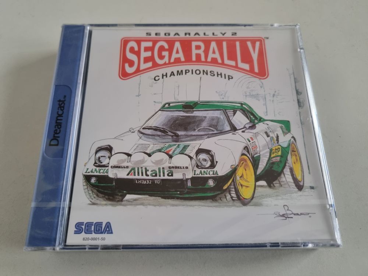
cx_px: 184
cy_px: 138
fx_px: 276
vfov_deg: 53.1
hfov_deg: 67.3
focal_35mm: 26
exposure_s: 1/50
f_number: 1.8
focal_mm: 5.4
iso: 400
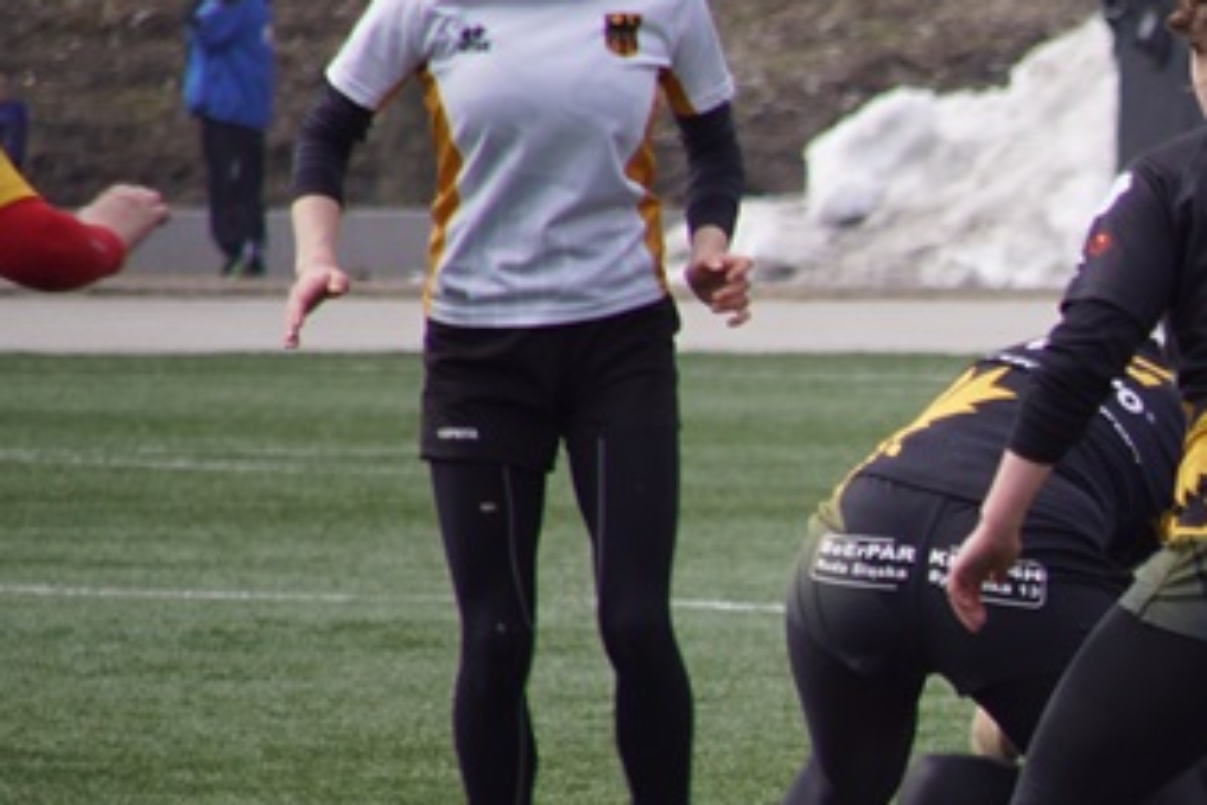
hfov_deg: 2.3
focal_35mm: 886
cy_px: 632
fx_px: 29703
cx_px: 1770
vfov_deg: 1.6
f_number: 6.3
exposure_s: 1/320
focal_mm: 200
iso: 160
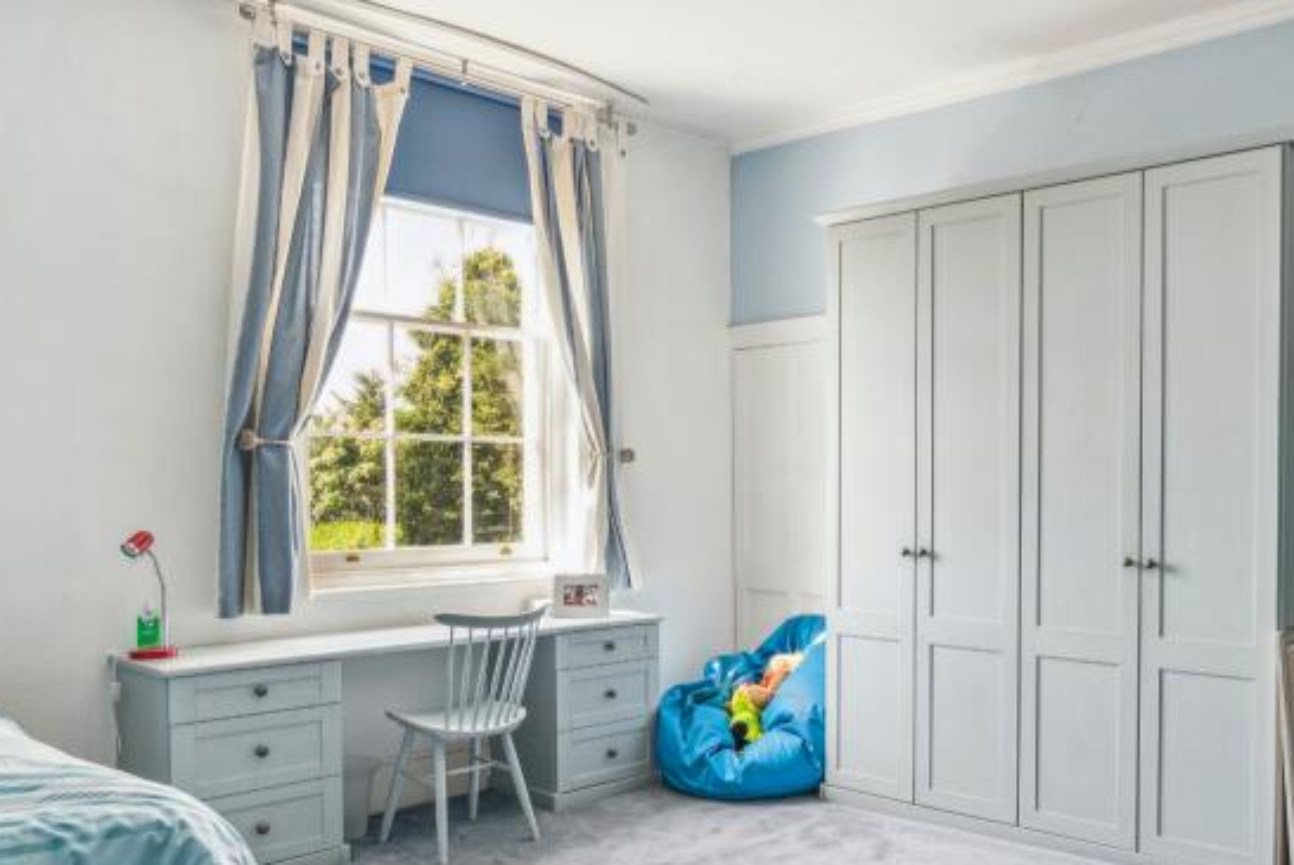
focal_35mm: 30
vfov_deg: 43.5
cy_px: 507
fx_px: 1079
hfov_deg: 59.9
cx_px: 896
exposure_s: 1/50
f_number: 5
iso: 640
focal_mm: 16
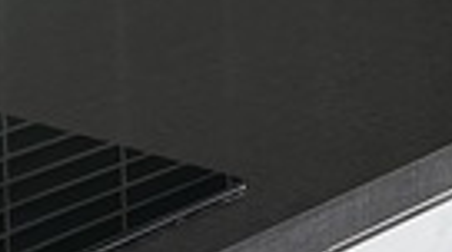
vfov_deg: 5.6
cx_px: 186
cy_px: -106
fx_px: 2561
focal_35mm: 214
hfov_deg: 10.1
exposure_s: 1/120
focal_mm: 5.1
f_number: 1.6
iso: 125
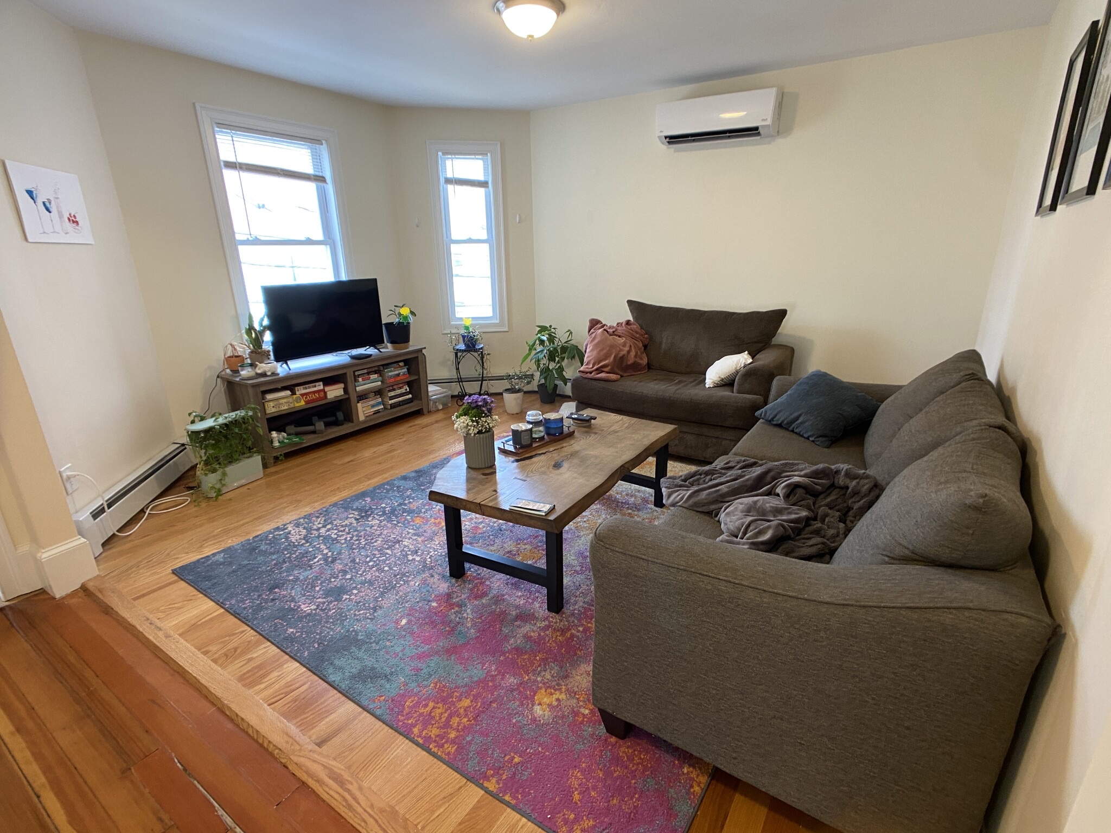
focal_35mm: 26
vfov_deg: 53.1
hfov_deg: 67.3
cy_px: 416
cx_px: 556
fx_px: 834
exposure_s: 1/60
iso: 125
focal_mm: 4.25
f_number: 1.8
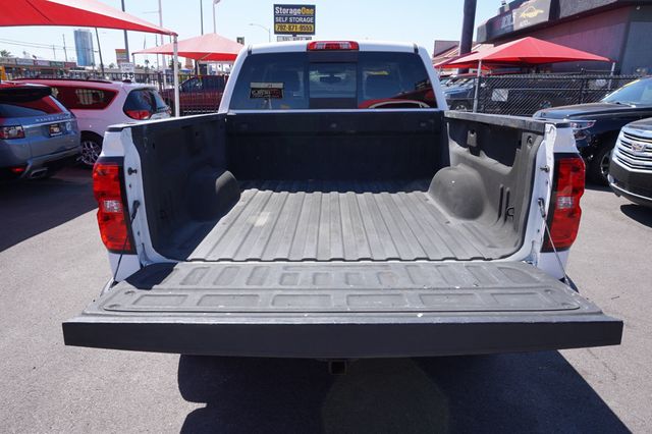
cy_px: 217
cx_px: 326
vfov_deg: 53.1
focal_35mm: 24
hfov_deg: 73.8
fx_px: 434
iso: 100
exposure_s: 1/100
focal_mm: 16
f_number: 9
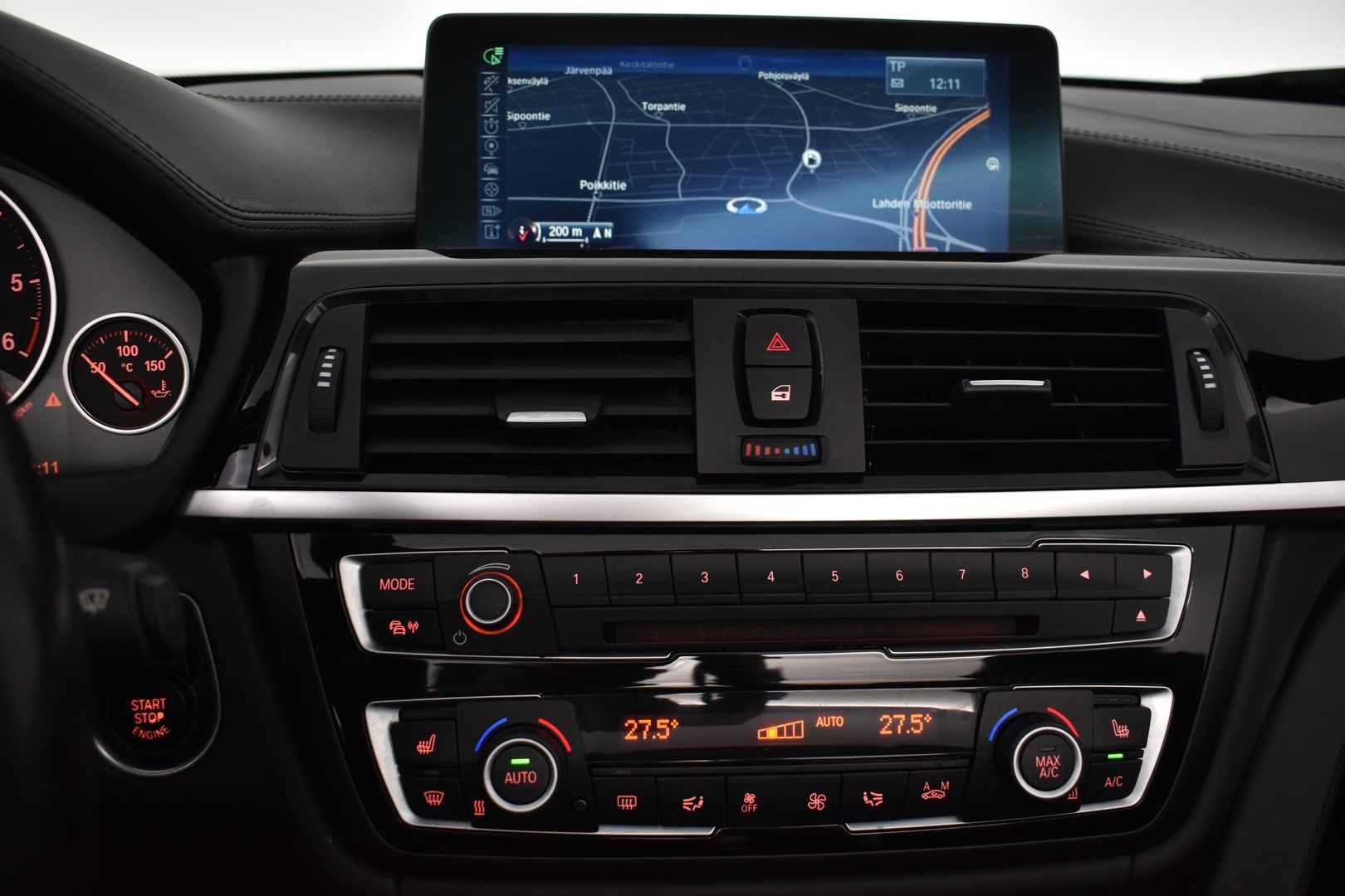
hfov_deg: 57.2
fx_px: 1233
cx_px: 672
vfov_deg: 40.0
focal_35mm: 33
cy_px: 448
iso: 1000
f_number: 3.8
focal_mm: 22
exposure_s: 1/40
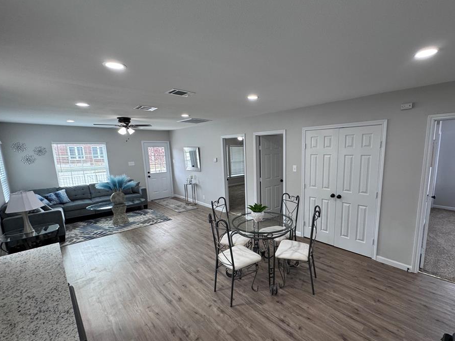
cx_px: 253
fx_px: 210
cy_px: 183
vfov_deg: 78.0
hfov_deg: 94.1
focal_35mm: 16
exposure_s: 1/120
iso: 160
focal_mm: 2.22
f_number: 2.2
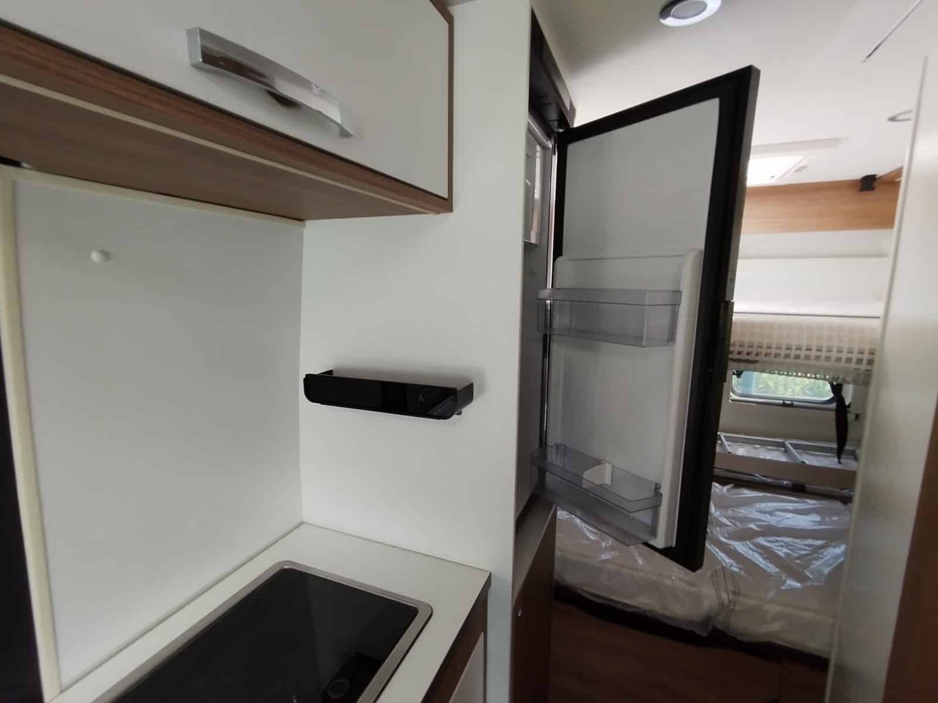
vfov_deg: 78.1
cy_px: 352
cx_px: 469
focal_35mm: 16
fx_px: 434
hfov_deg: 94.5
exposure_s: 1/50
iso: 70
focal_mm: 1.65
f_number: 2.2
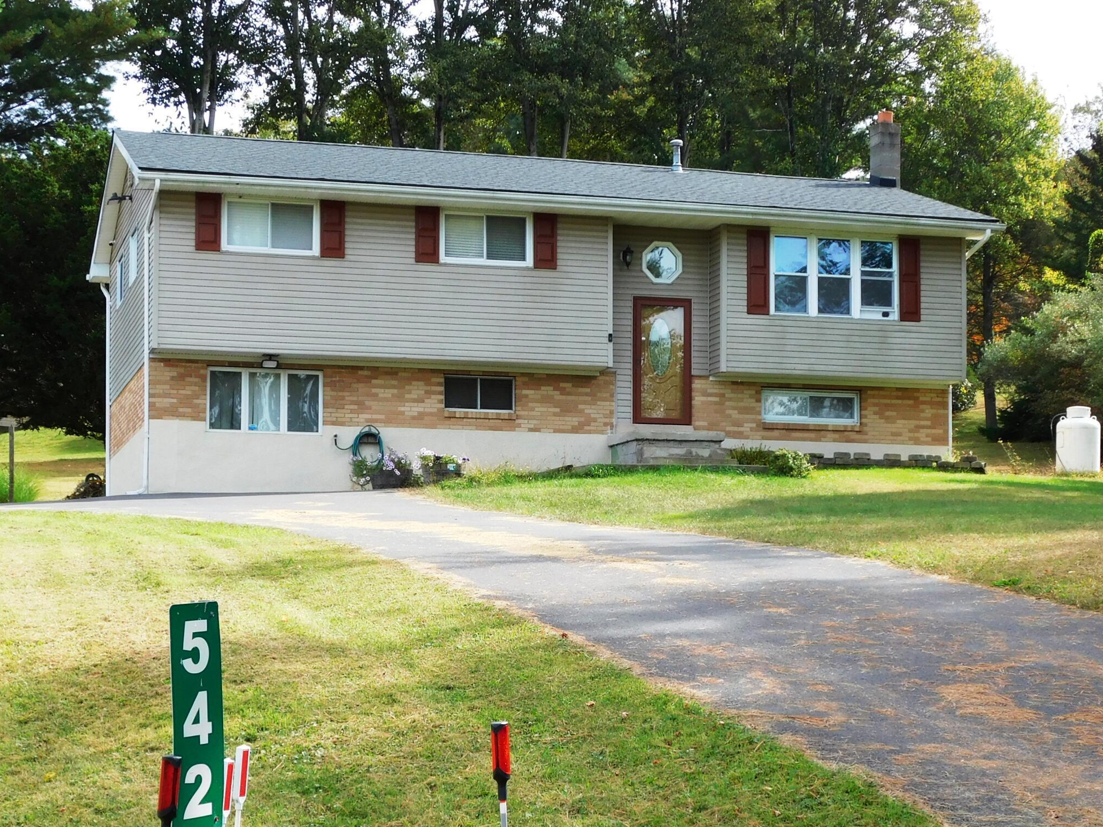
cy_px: 568
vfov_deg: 21.8
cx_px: 521
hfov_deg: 29.0
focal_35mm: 67
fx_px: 2135
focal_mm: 8
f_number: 3.7
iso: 125
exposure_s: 1/250
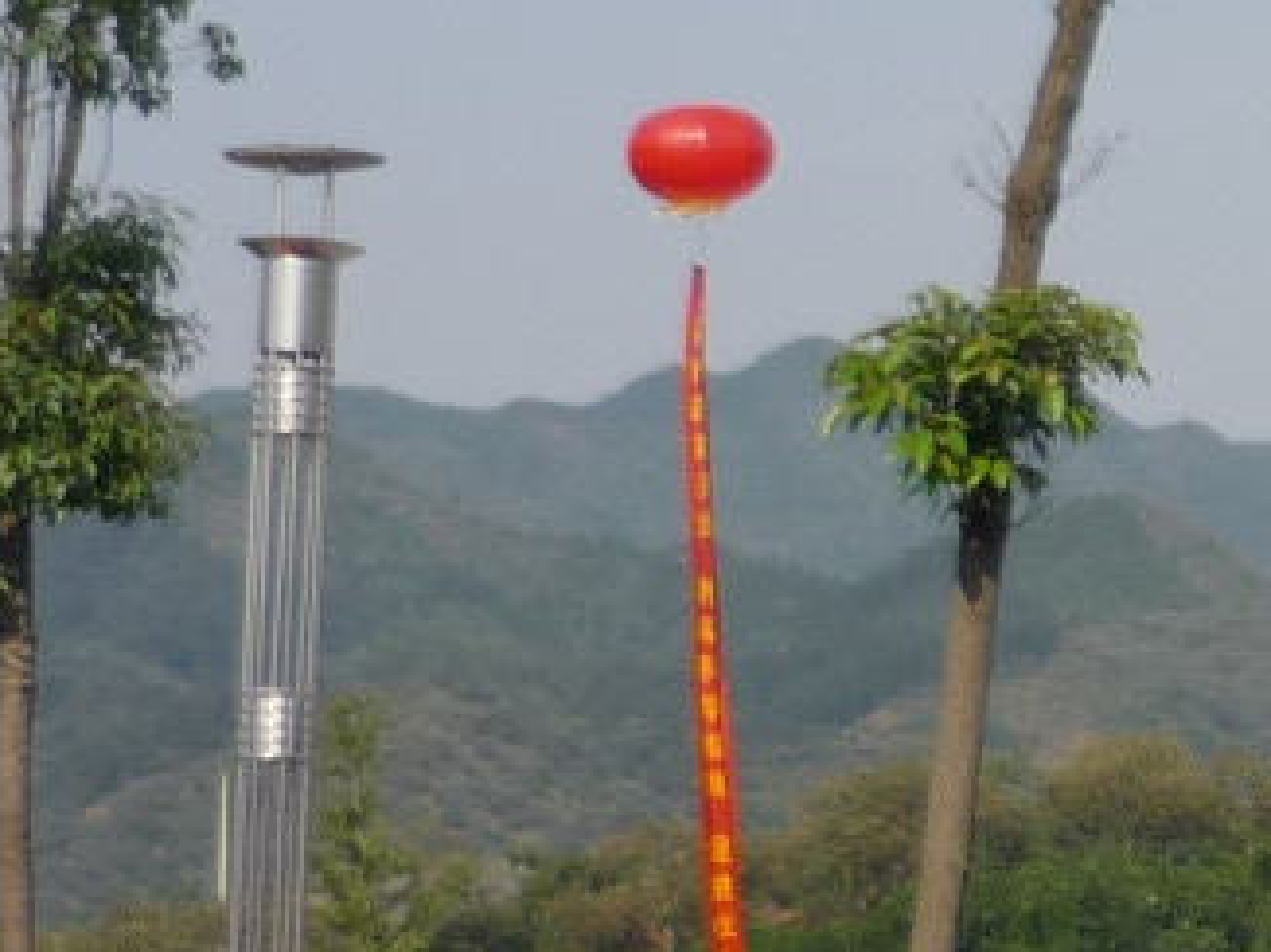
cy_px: 683
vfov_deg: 9.1
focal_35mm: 162
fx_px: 5944
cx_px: 2706
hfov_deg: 10.9
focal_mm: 5.5
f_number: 8
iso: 100
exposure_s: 1/200
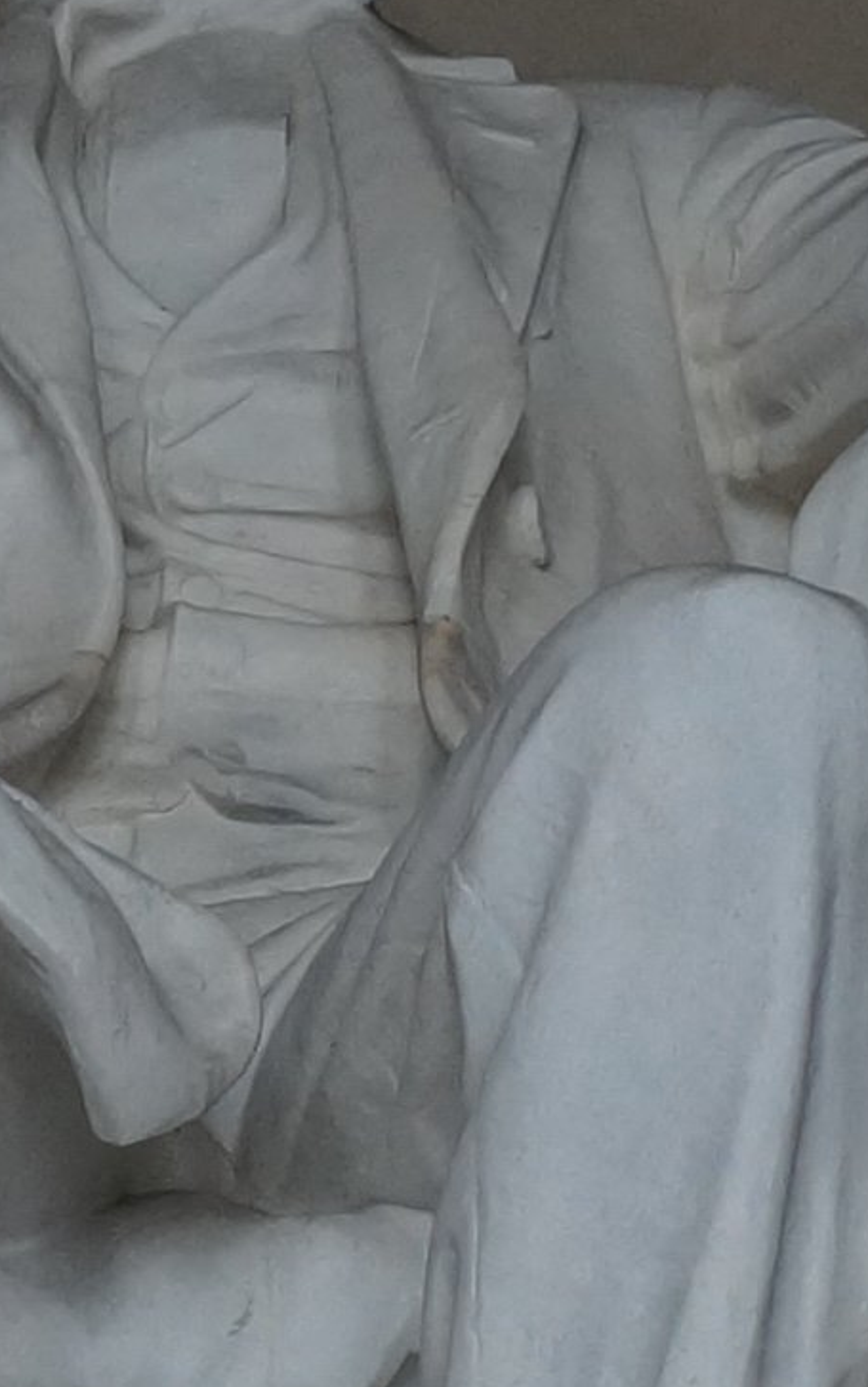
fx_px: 8236
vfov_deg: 9.3
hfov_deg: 6.0
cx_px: 25
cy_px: 2186
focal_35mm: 218
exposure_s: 1/160
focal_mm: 19
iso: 640
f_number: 4
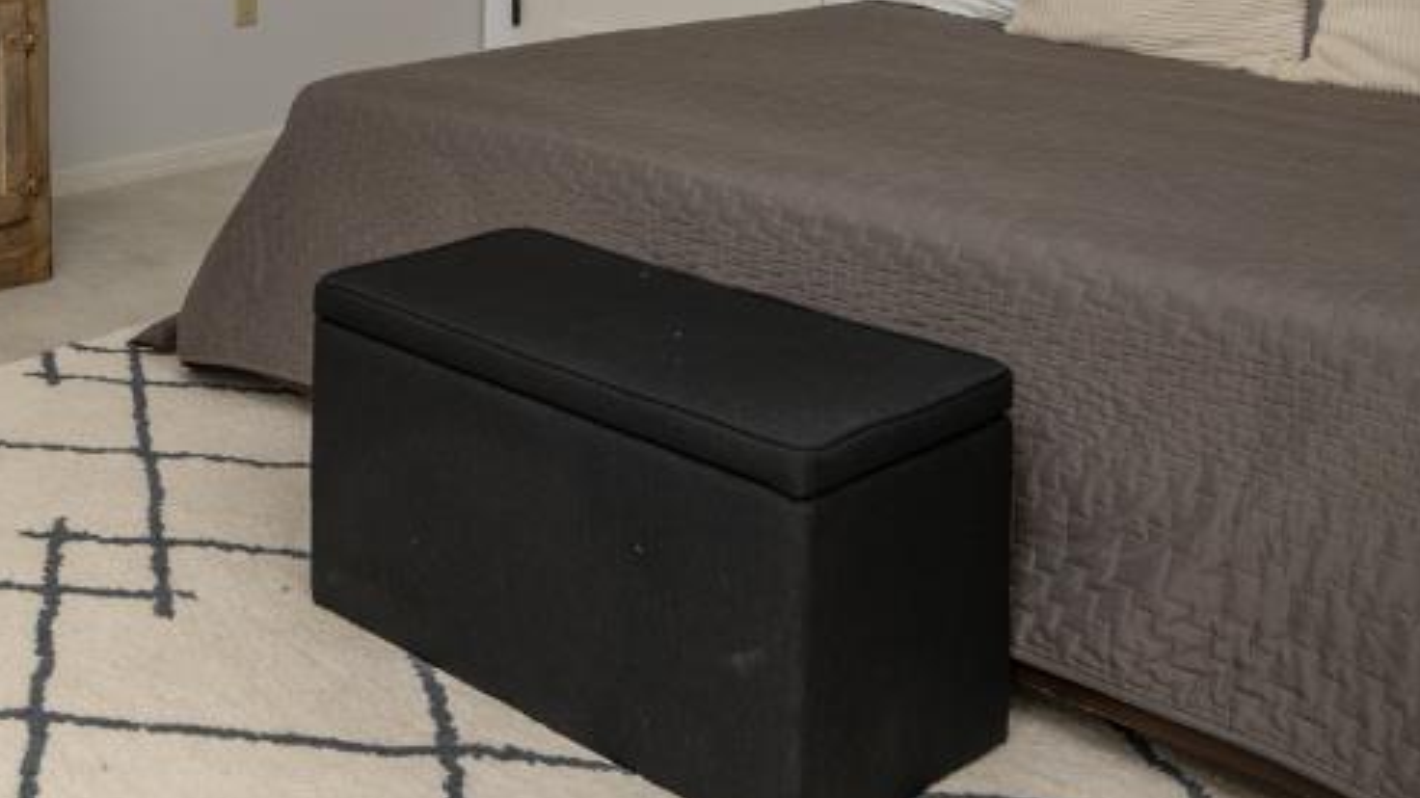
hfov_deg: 36.3
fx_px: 1867
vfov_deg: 21.5
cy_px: -278
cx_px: -84
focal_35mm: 50
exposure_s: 1/60
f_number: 5.6
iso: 64
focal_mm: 15.5
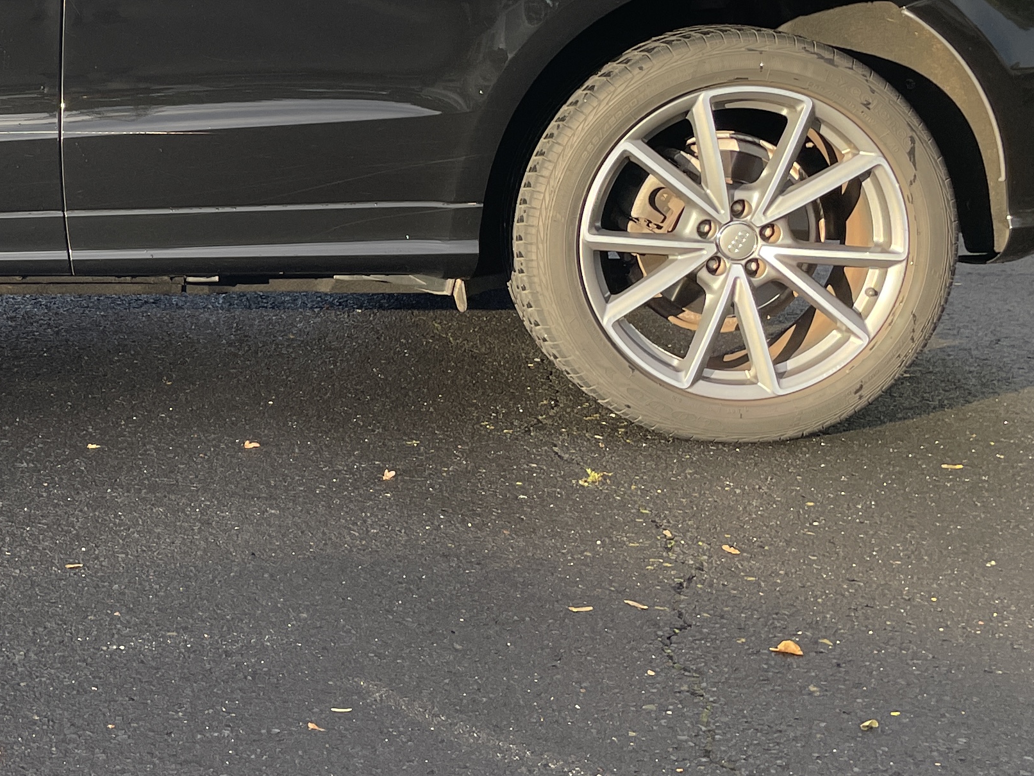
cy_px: 128
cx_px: -27
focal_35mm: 65
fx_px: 1942
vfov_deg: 22.2
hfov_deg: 27.9
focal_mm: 4.2
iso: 32
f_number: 1.6
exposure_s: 1/485
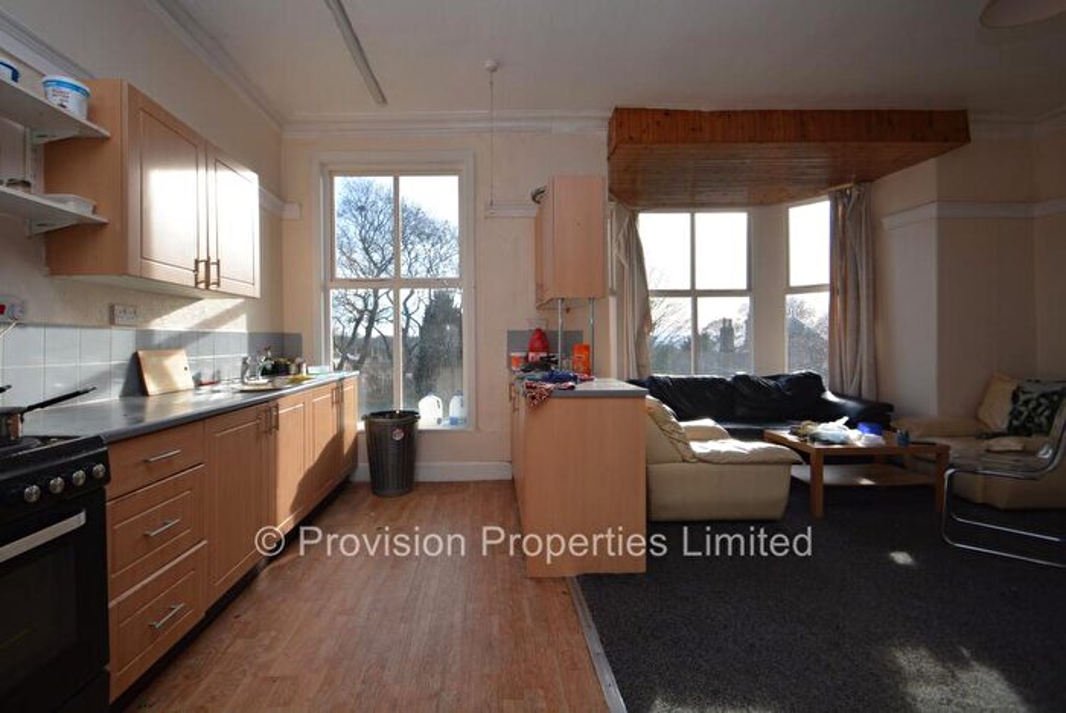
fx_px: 445
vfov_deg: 77.4
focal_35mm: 15
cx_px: 533
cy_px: 356
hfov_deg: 100.3
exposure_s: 1/250
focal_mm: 10
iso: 200
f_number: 8
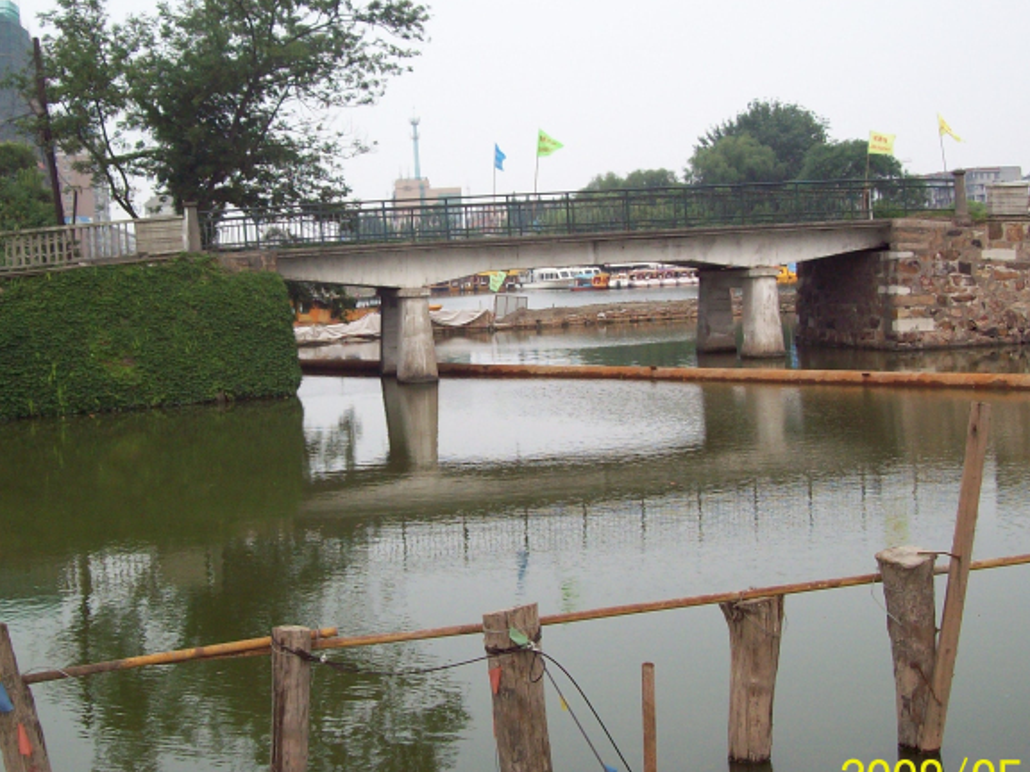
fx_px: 1488
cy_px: 373
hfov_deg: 38.1
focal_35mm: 50
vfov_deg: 29.1
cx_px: 458
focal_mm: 6
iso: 80
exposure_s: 1/612
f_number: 2.7
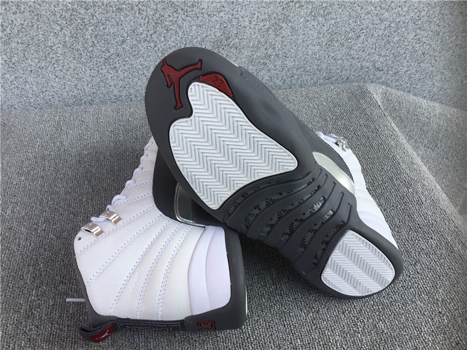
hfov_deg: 58.4
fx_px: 418
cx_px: 234
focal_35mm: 31
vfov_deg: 45.4
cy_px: 175
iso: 25
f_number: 2.4
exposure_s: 1/280
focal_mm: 3.3
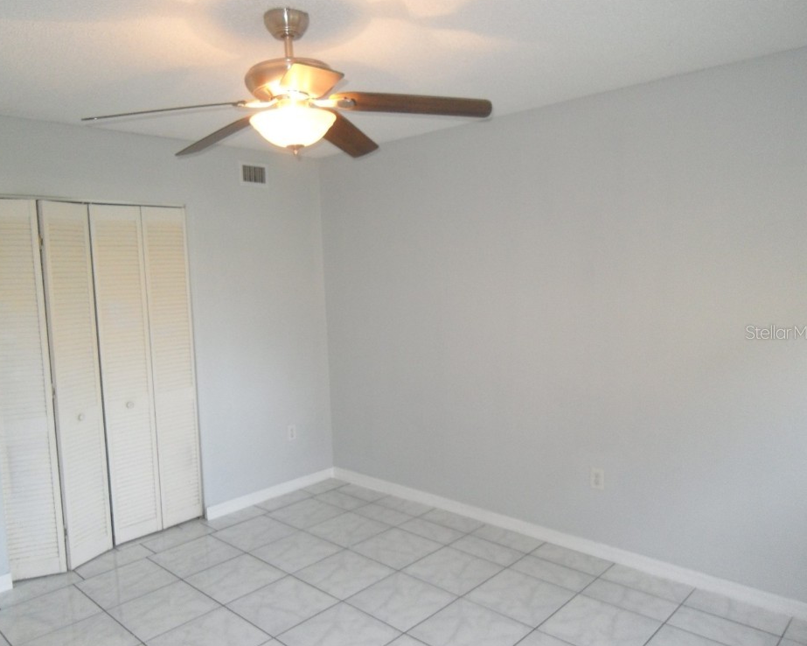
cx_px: 380
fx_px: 621
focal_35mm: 26
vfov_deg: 54.9
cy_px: 332
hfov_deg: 66.0
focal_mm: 4.3
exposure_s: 1/45
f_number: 2.8
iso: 240
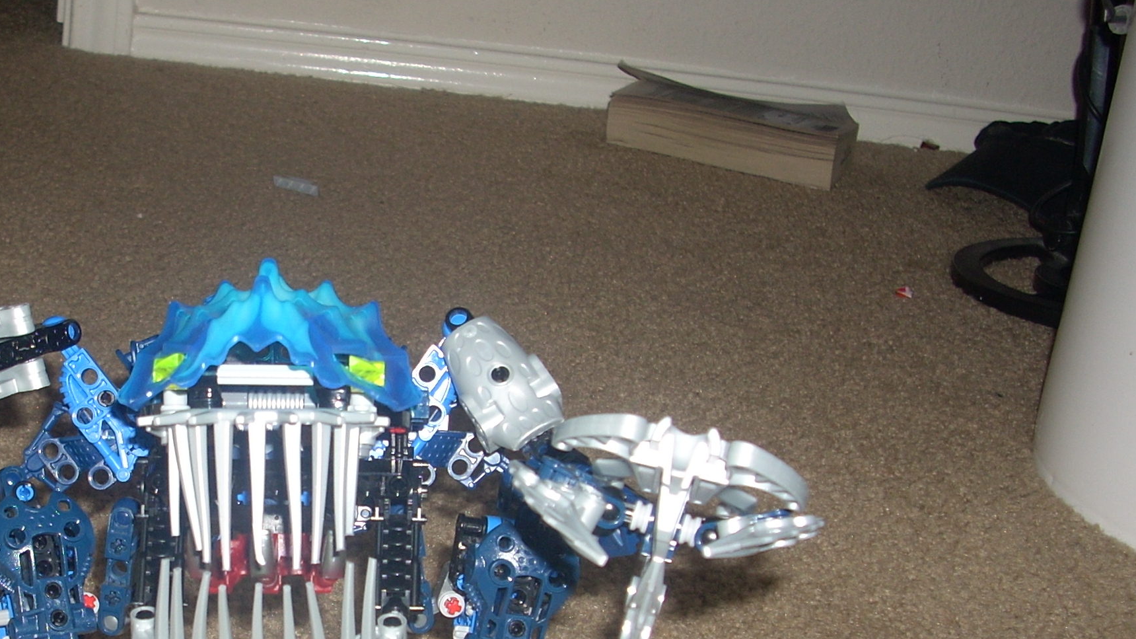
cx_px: 293
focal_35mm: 60
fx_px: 1807
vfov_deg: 19.9
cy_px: 469
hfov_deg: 34.2
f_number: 2.8
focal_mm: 6.2
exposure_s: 1/60
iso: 64
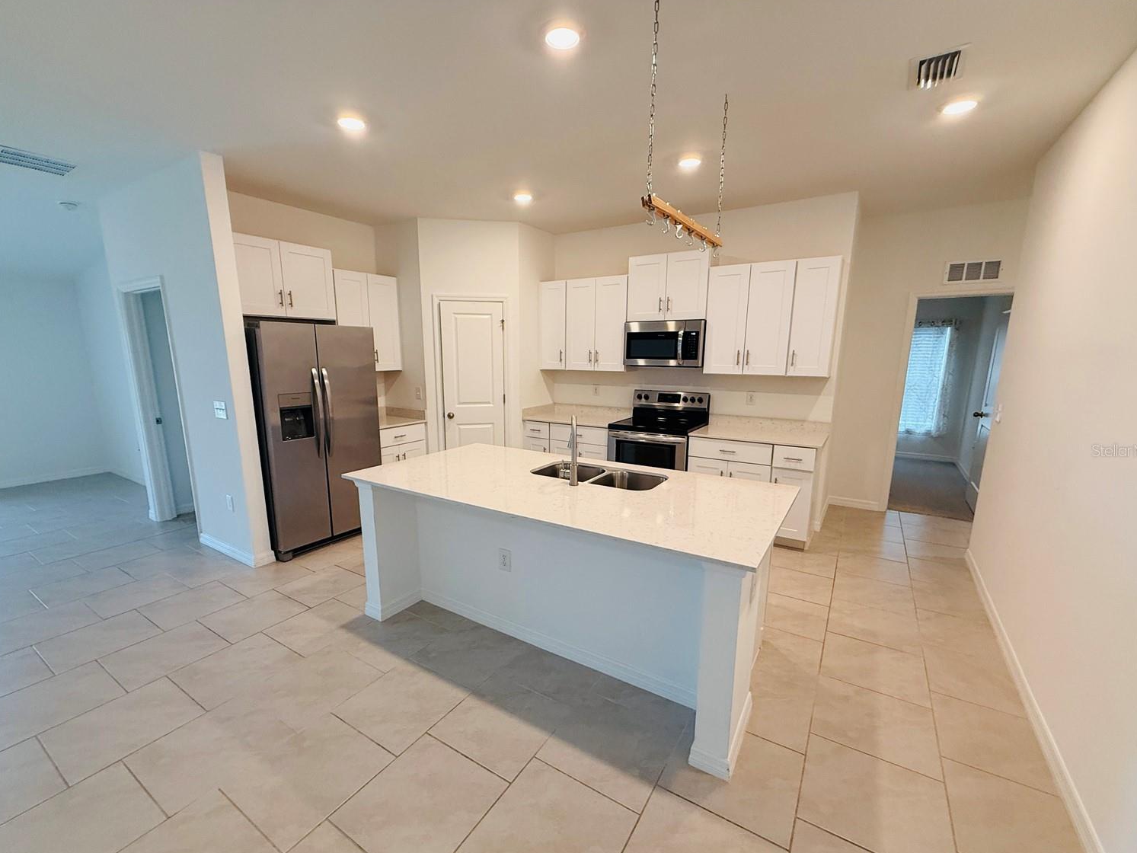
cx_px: 554
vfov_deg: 81.7
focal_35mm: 15
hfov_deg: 98.1
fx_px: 493
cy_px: 450
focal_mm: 2.22
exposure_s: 1/120
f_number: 2.2
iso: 250
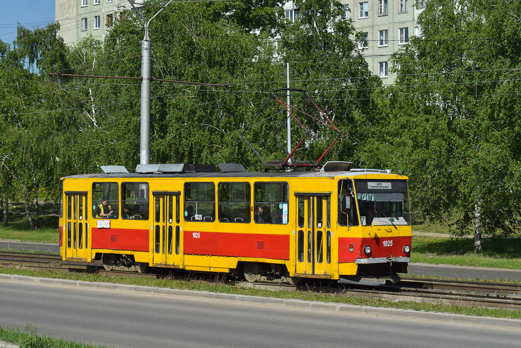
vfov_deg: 16.6
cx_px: 260
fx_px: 1194
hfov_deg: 24.6
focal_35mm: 82
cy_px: 174
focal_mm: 55
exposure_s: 1/1000
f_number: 7.1
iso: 200
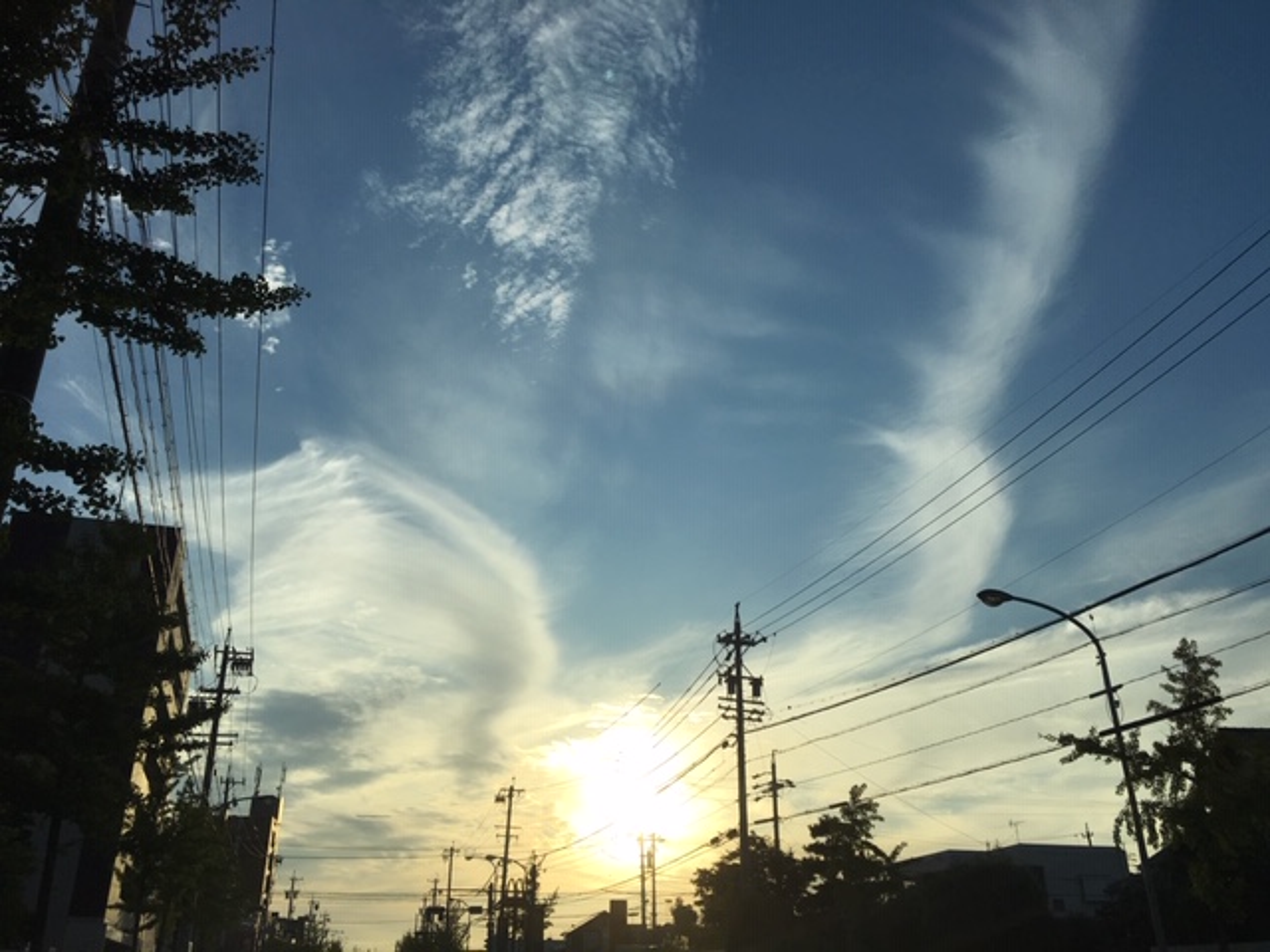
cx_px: 635
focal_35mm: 29
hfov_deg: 61.7
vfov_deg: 48.2
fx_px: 1064
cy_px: 476
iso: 25
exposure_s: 1/2331
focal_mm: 4.15
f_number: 2.2
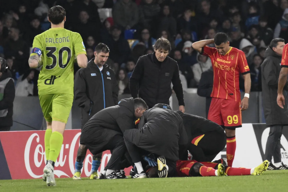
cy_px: 96
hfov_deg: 5.2
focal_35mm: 400
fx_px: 3200
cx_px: 144
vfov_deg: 3.4
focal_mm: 400
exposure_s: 1/800
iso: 5600
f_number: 5.6
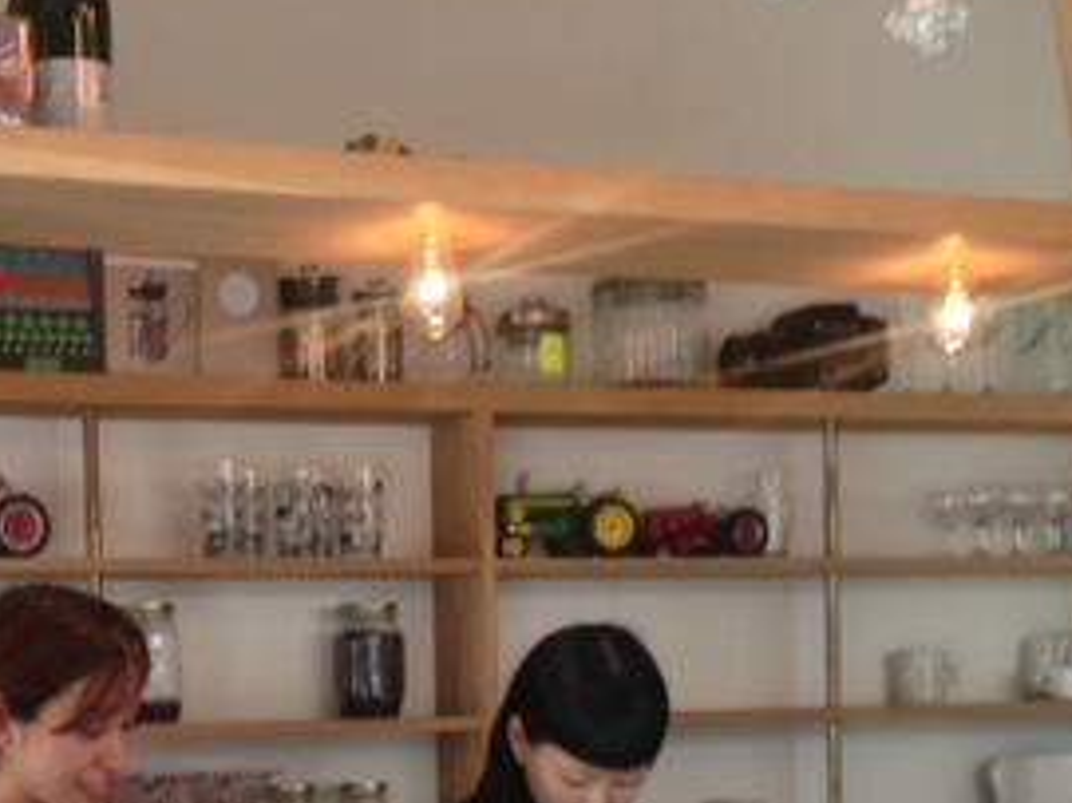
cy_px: 898
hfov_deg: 24.5
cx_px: 150
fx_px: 2414
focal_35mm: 78
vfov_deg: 18.1
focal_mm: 4.13
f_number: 2.4
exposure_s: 1/24
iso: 50
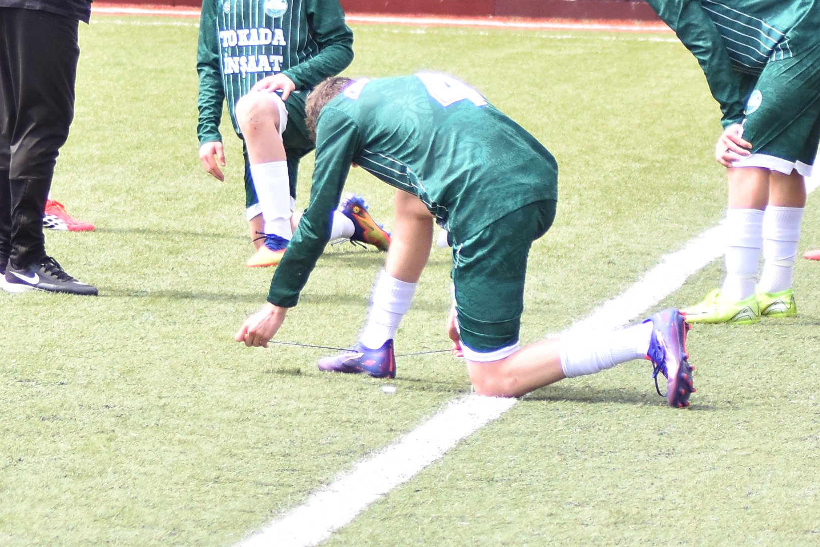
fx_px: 9342
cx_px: 261
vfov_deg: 3.4
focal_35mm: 410
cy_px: -5
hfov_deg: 5.0
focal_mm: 100
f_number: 7.1
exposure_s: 1/1250
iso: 640
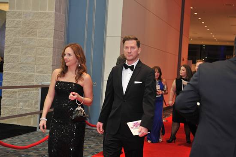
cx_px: 118
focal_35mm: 70
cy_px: 78
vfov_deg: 19.4
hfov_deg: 28.9
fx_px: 459
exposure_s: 1/125
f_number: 5
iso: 1600
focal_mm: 70
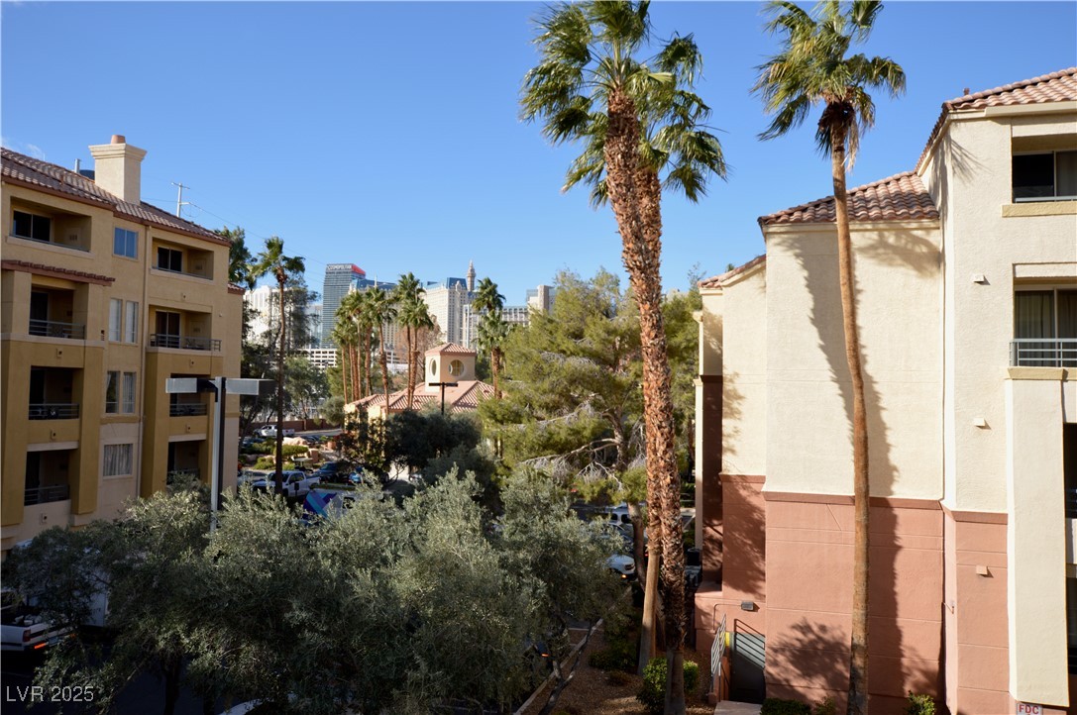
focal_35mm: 30
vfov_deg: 43.5
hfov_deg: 62.0
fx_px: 896
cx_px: 538
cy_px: 358
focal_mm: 20
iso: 100
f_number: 8
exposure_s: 1/200
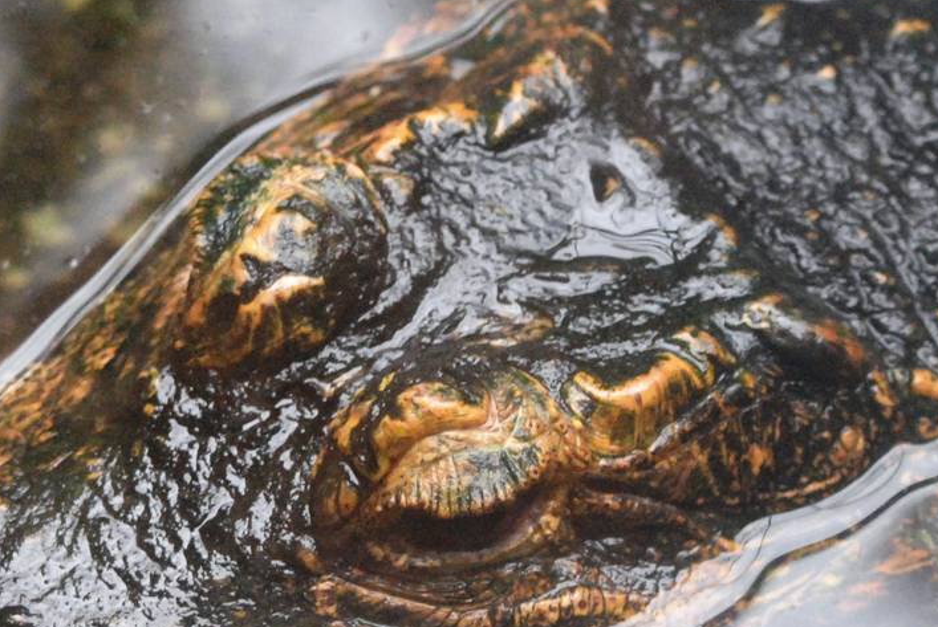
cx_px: 273
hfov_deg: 7.0
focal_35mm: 292
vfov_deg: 4.7
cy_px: 443
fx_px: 7616
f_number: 4
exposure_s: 1/250
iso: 1600
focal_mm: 86
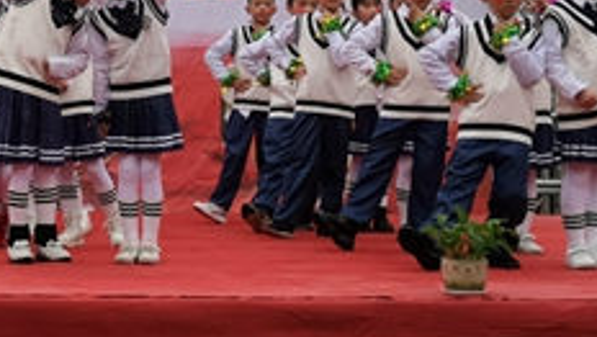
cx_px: -77
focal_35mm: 102
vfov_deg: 11.8
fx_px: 1616
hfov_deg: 19.9
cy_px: 33
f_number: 1.8
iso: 50
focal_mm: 3.95
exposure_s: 1/151
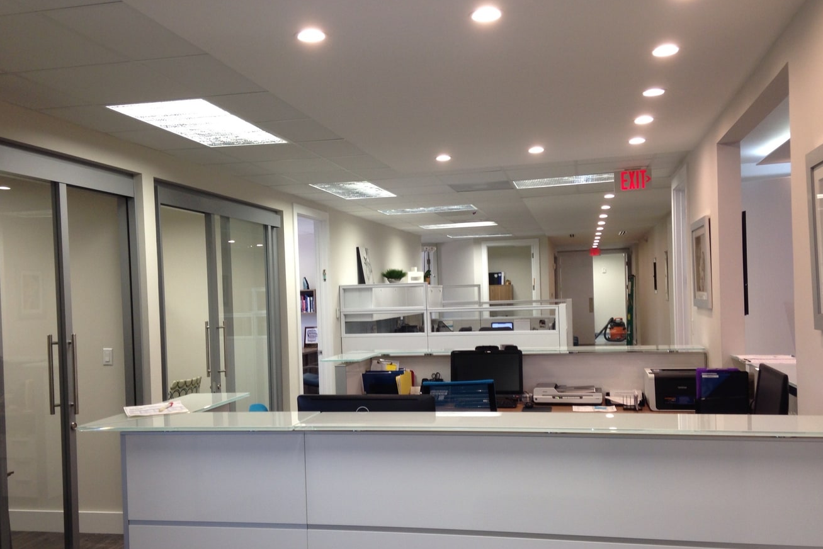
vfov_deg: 37.8
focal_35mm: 35
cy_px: 311
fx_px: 800
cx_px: 409
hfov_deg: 54.4
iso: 50
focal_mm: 4.13
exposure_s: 1/40
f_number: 2.4
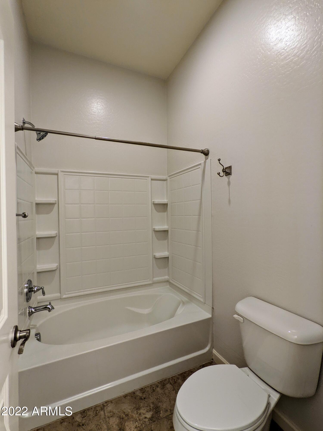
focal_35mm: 16
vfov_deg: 94.5
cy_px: 216
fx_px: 199
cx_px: 162
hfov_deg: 78.1
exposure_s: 1/24
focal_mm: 2.22
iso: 143
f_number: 2.2
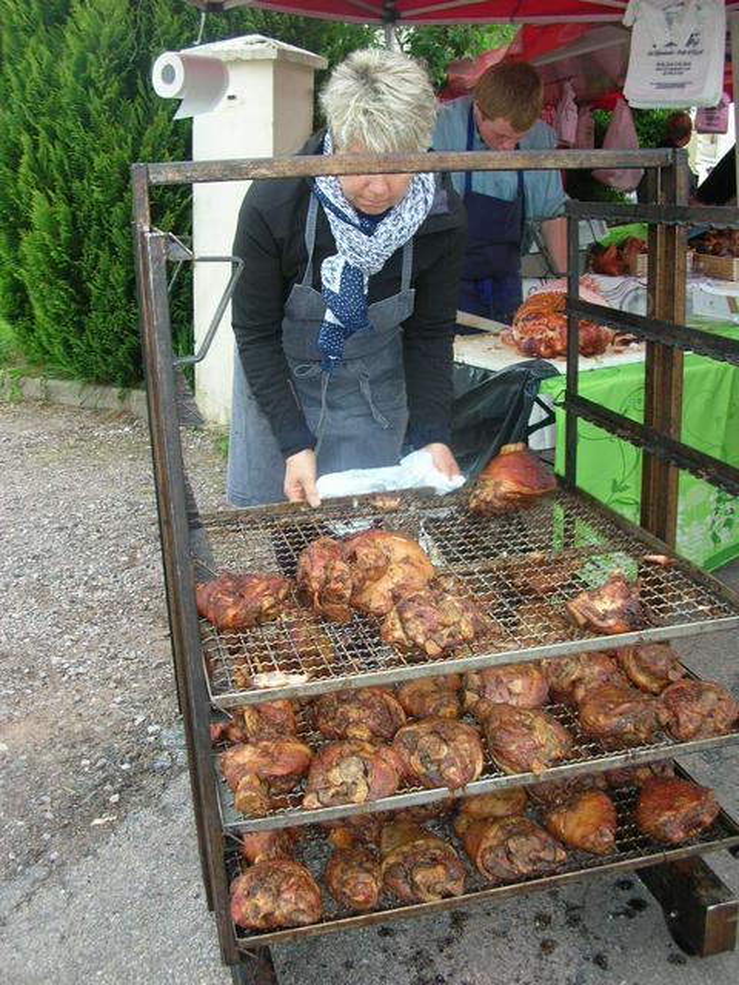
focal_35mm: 35
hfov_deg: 40.7
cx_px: 370
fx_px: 996
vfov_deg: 52.6
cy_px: 492
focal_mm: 5.8
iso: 50
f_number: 2.8
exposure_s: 1/31.1
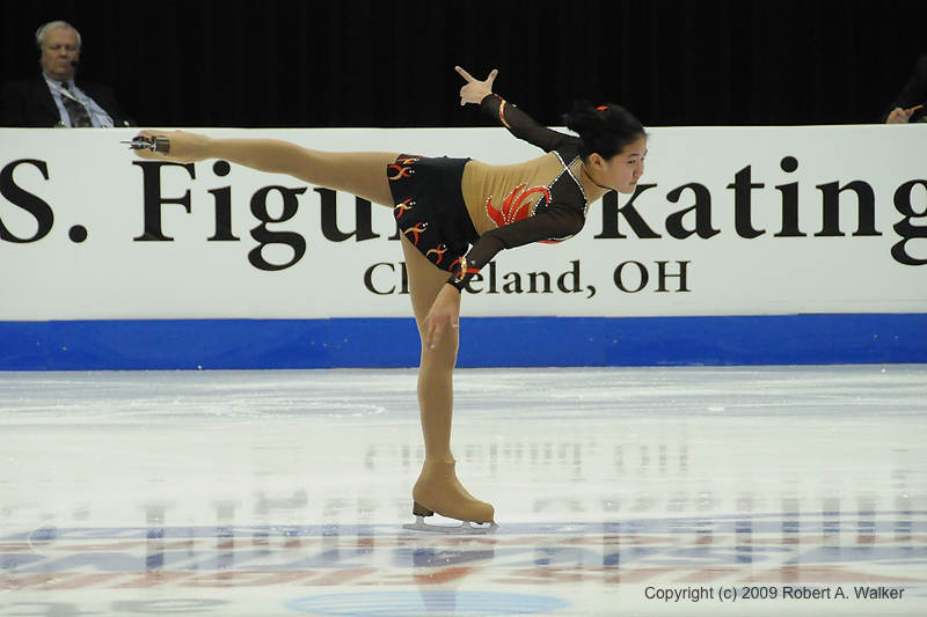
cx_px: 464
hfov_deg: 10.2
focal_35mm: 202
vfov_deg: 6.8
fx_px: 5213
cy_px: 308
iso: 3200
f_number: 5.6
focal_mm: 135
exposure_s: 1/640
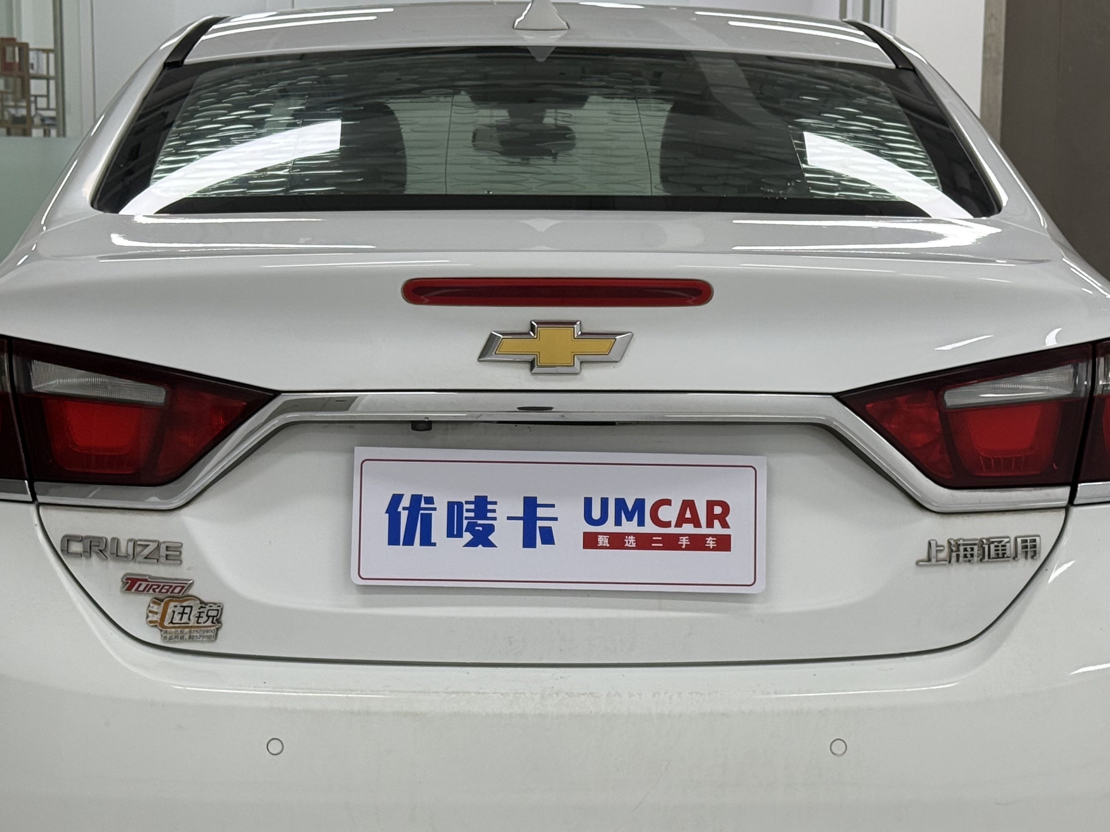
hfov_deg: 26.0
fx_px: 2405
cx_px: 549
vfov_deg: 19.6
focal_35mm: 75
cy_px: 464
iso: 80
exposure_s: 1/100
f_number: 1.78
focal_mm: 6.76
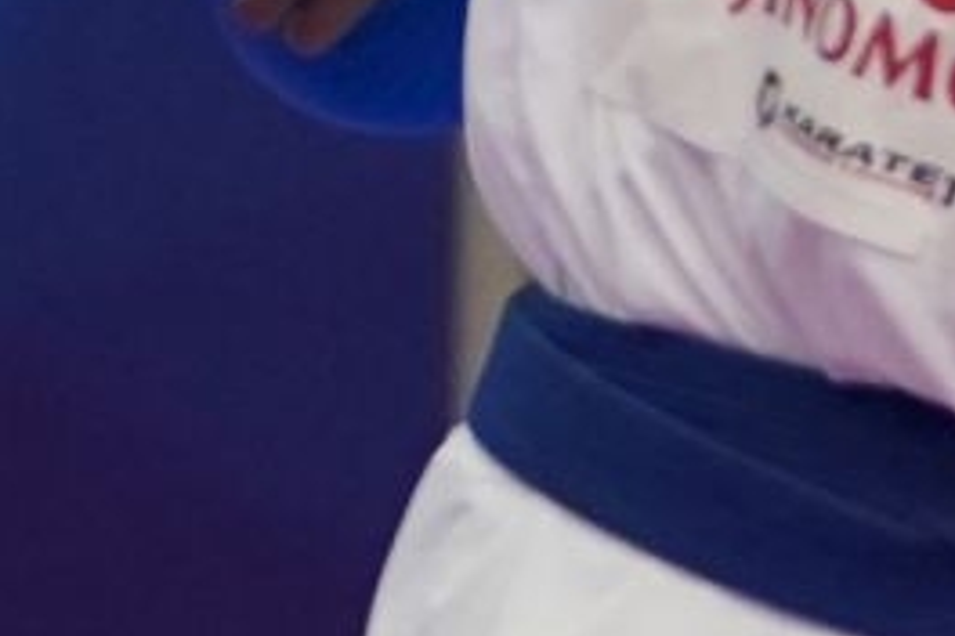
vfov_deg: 1.1
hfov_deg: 1.6
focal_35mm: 1291
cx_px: -575
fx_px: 34245
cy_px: -484
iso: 2500
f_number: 2.8
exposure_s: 1/1000
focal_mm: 126
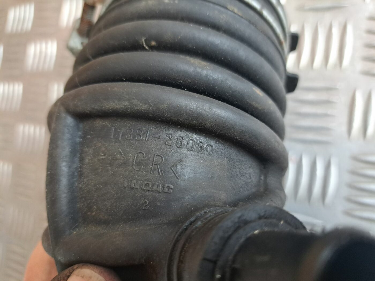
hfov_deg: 71.6
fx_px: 260
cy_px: 140
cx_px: 188
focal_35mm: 24
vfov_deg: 56.8
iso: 250
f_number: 1.8
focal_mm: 5.23
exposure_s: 1/50
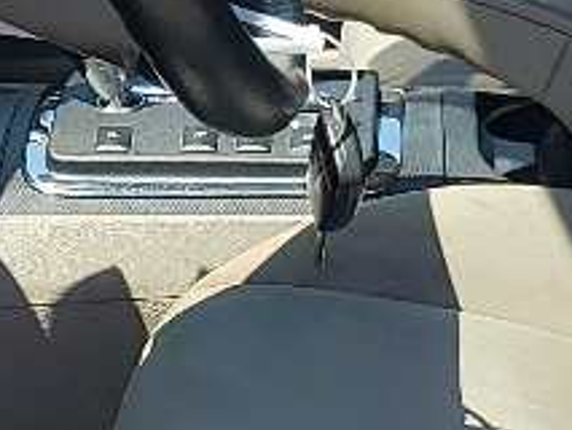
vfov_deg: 7.6
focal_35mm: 195
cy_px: 86
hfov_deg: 10.1
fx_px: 3224
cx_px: 293
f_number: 1.5
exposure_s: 1/1250
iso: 50
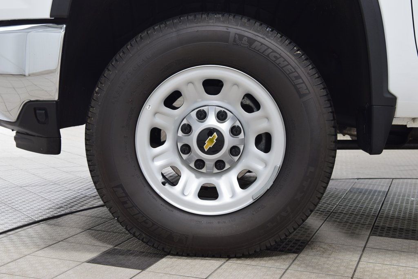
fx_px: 662
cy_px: 140
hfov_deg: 35.0
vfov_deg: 23.8
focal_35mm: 57
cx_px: 209
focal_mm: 38
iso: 640
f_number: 6.3
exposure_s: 1/15
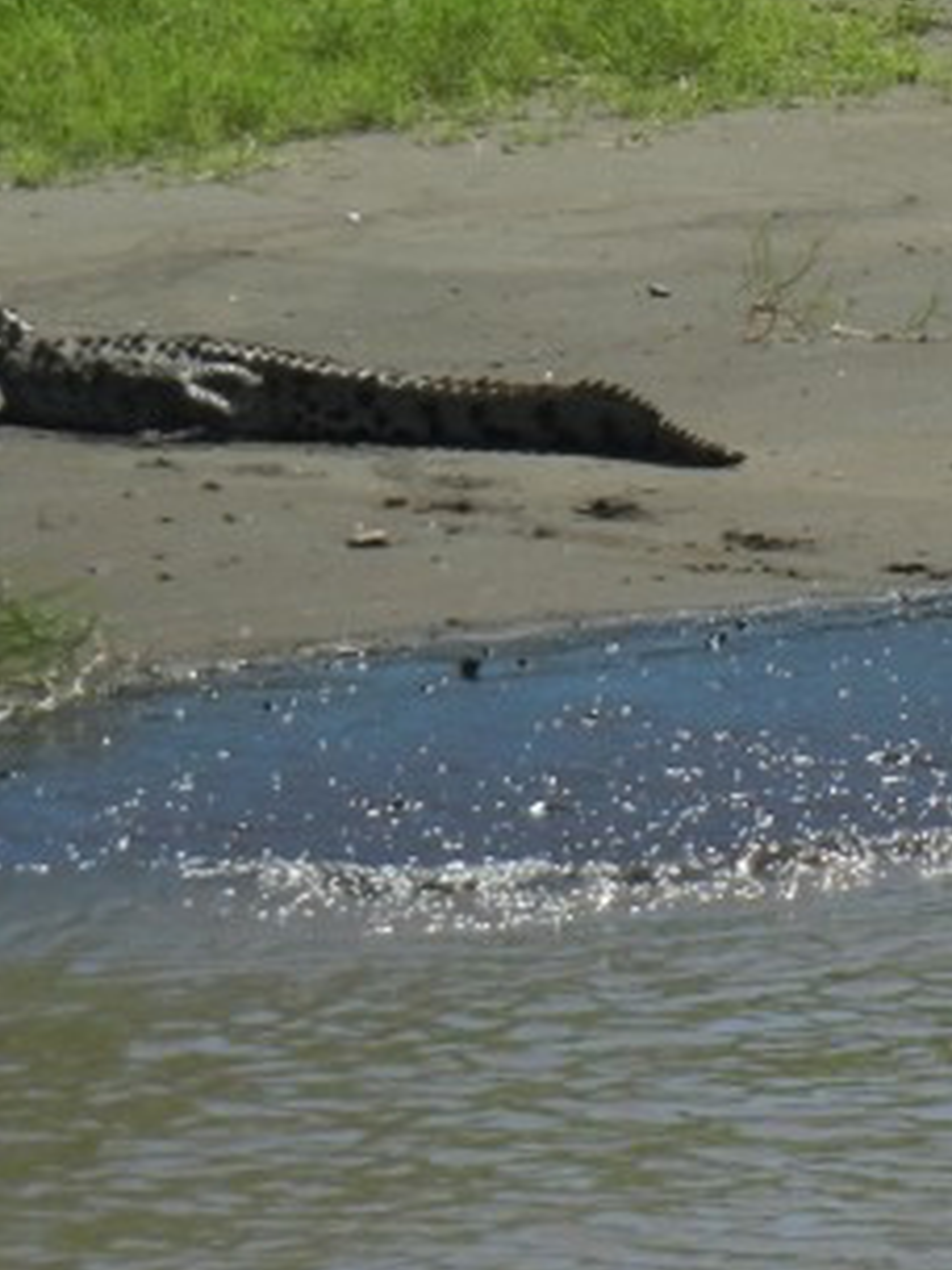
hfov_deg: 4.3
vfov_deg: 5.8
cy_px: 276
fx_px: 12614
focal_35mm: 344
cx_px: 1499
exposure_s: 1/367
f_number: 9
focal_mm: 18.3
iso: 160
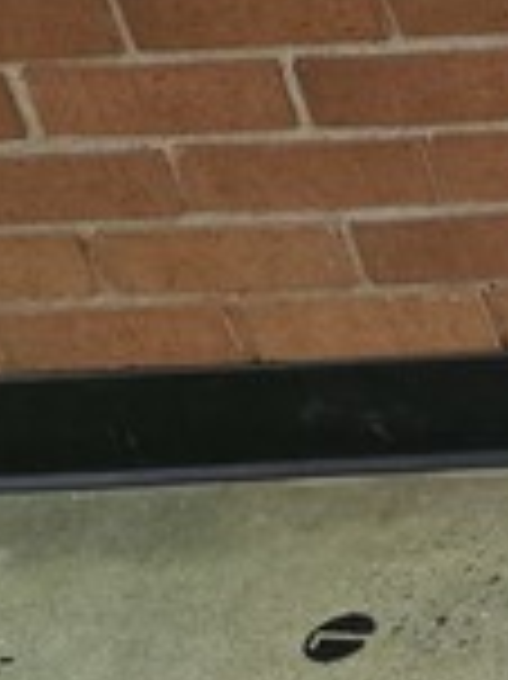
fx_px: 3057
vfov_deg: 12.5
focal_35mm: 156
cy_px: 23
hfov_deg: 8.3
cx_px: 1439
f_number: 1.7
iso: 1250
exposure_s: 1/120
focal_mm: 6.3
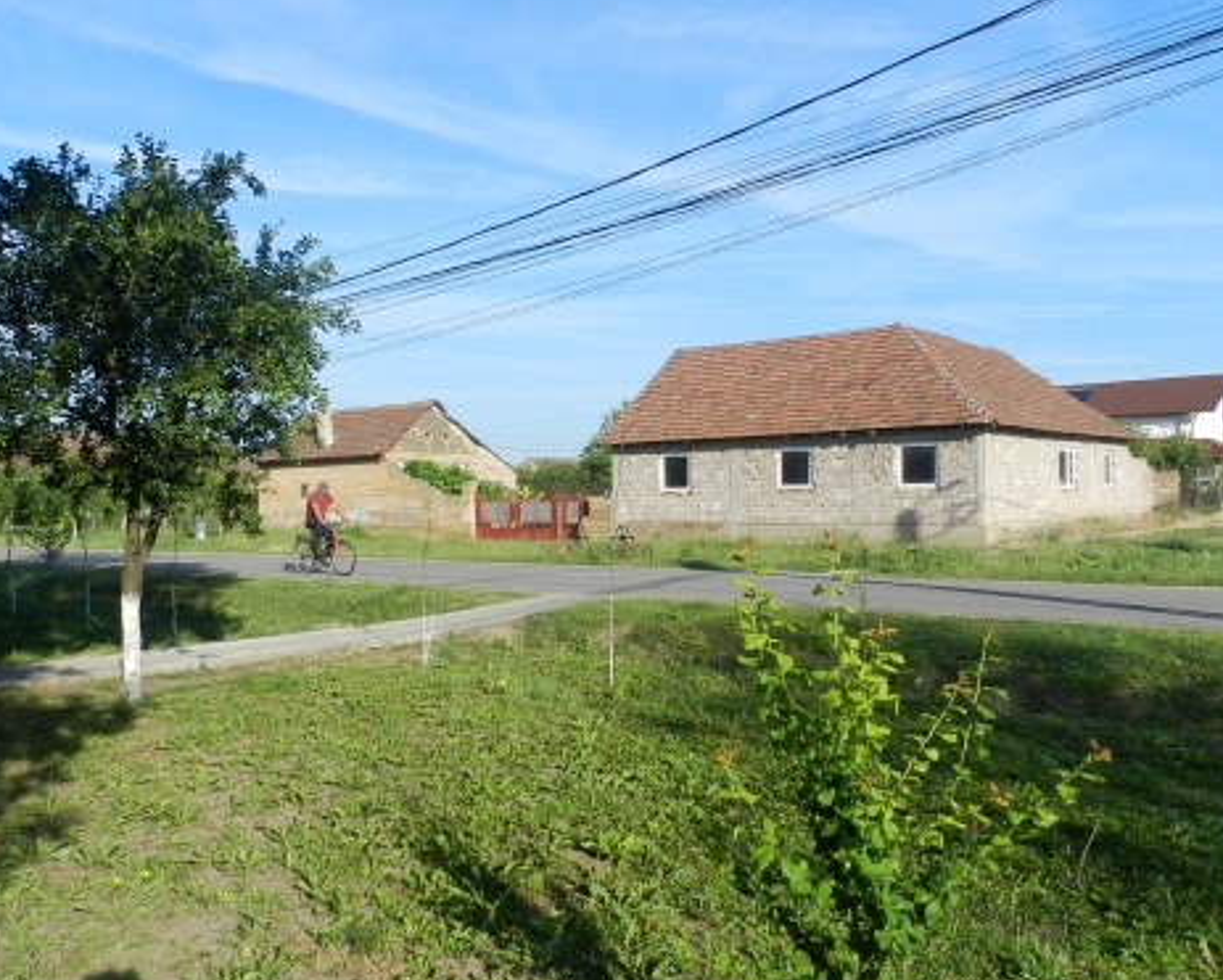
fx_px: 1123
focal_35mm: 31
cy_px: 486
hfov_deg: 56.7
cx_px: 491
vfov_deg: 47.2
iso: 160
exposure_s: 1/800
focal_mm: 4
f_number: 4
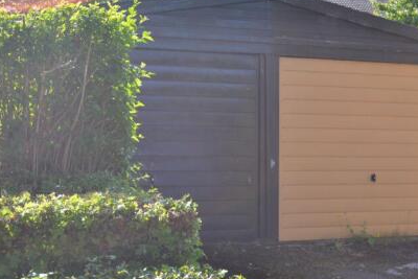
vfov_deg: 23.0
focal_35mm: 59
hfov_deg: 33.9
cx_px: 238
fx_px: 685
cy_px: 165
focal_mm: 24
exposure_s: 1/125
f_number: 5.6
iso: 140
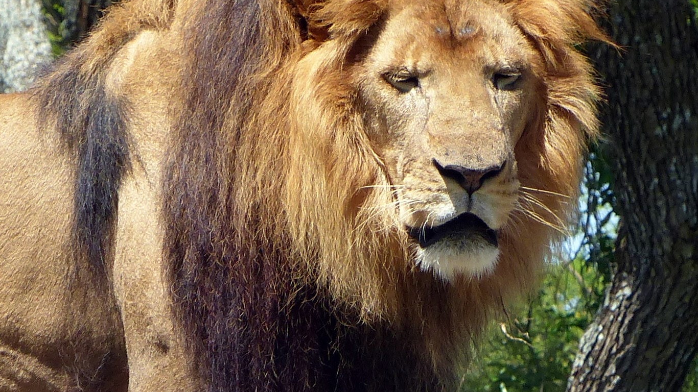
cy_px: 318
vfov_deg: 1.7
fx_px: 13047
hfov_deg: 3.1
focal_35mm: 705
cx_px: 85
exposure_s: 1/500
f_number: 4
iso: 100
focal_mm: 39.8
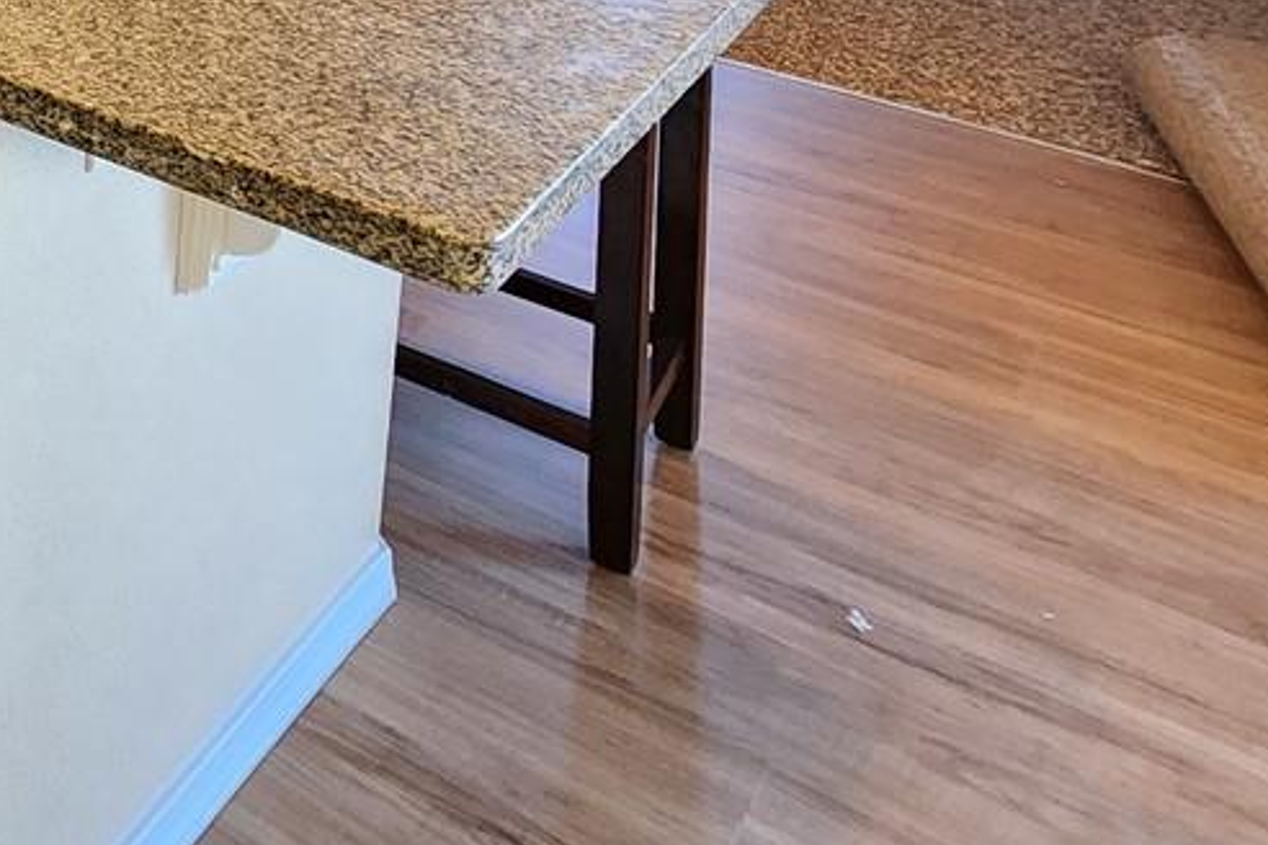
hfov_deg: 26.6
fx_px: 1550
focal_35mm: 44
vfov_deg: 23.8
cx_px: -755
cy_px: -446
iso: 250
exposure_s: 1/60
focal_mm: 2.2
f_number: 2.2
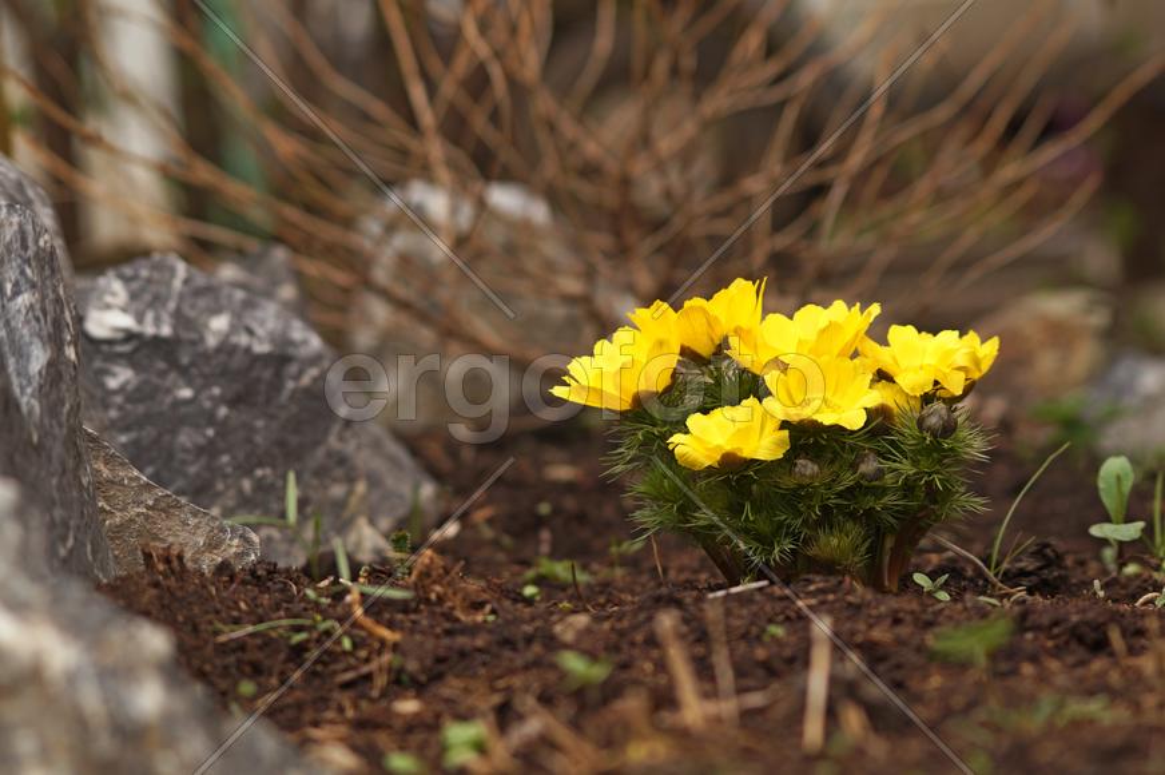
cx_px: 582
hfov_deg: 19.5
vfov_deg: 13.0
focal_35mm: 105
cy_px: 388
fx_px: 3395
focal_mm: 70
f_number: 5.6
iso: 100
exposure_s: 1/60
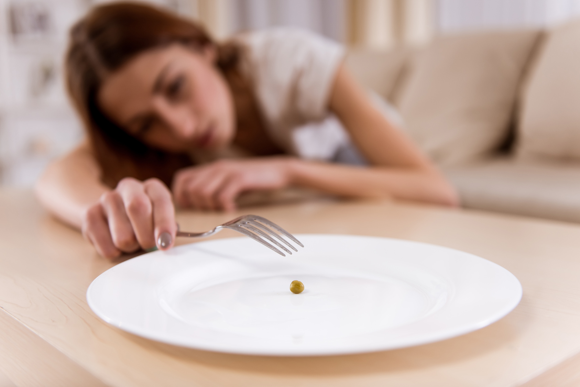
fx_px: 645
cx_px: 290
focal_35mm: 40
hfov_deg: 48.4
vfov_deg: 33.4
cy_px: 194
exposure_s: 1/320
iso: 320
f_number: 2.8
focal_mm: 40
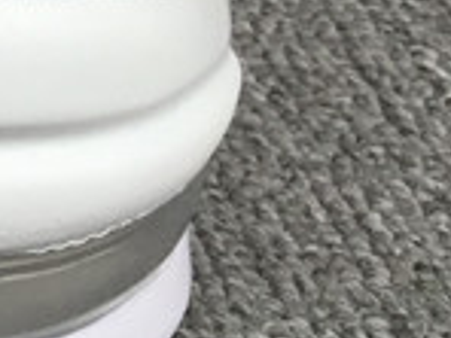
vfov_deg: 7.6
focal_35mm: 188
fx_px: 2449
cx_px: -616
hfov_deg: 9.4
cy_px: -300
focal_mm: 3.3
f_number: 2.4
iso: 25
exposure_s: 1/238
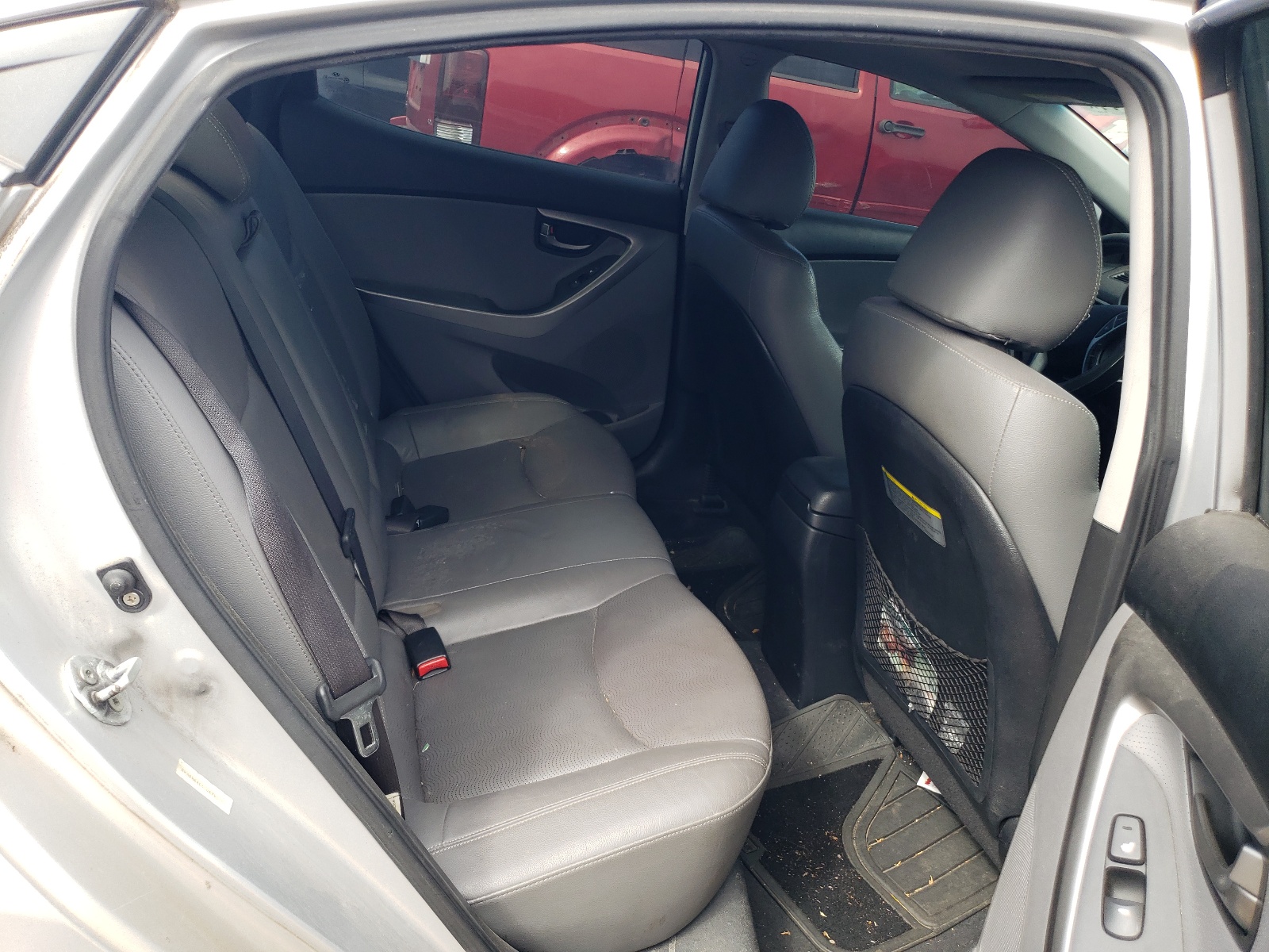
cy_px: 476
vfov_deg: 53.1
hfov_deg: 67.3
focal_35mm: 26
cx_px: 634
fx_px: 953
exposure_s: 1/278
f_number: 1.5
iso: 50
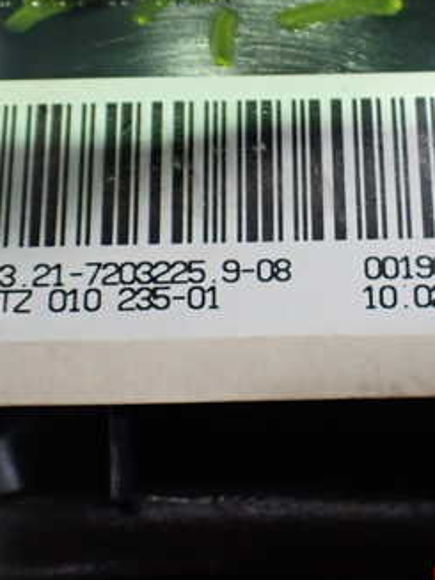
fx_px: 922
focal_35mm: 55
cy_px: 208
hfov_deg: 26.3
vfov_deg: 34.7
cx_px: 302
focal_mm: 5.4
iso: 800
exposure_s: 1/50
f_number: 2.3
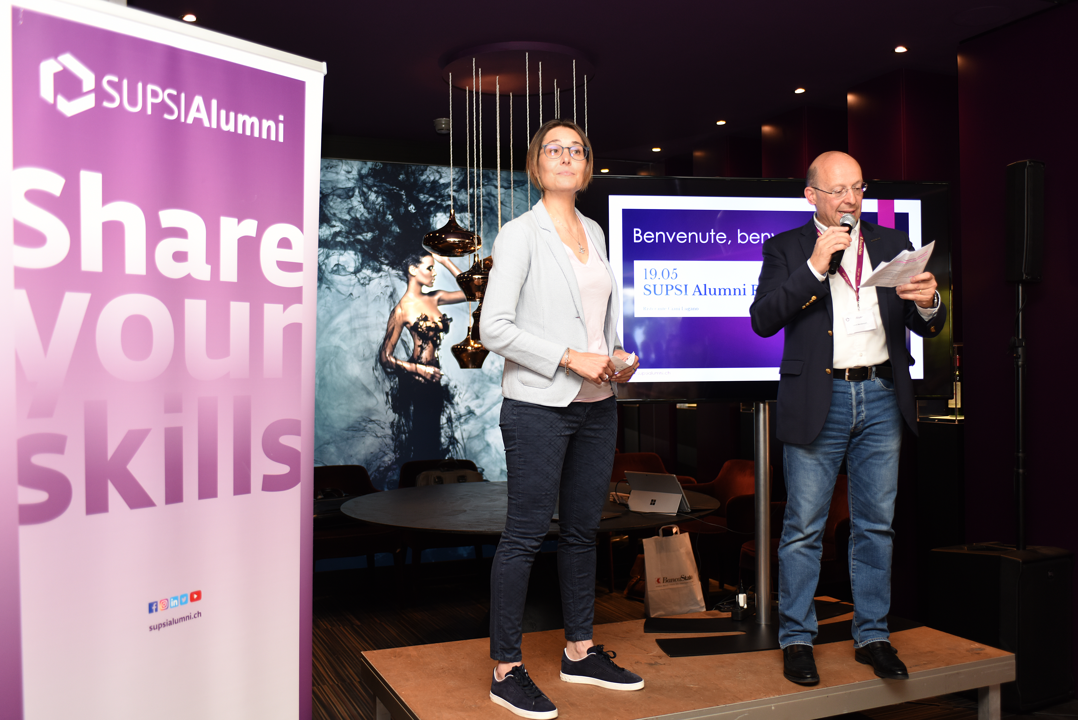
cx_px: 539
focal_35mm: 56
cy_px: 360
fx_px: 1677
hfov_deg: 35.6
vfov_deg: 24.2
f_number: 2.8
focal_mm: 56
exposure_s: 1/80
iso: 500
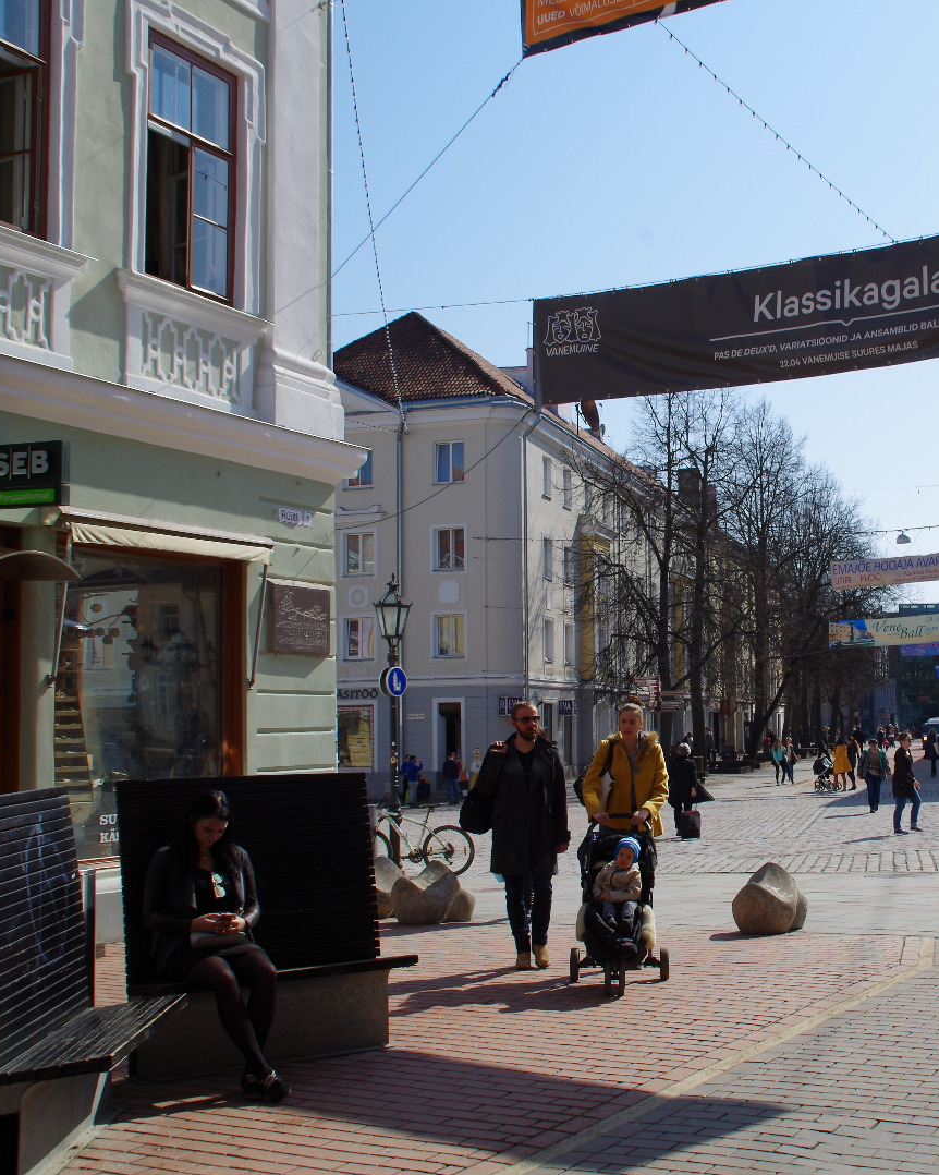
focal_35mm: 51
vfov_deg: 36.7
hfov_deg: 29.1
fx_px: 1772
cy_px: 588
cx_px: 722
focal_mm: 24
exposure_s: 1/160
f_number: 13
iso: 100
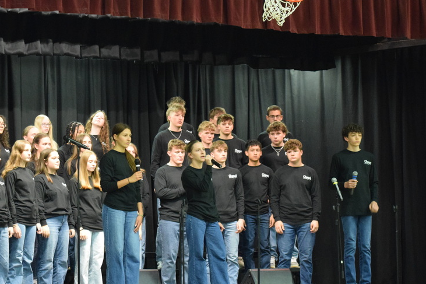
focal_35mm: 164
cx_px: 138
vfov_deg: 8.4
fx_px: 1940
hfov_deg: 12.5
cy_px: 196
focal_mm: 78
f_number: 4.8
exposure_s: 1/125
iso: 5000
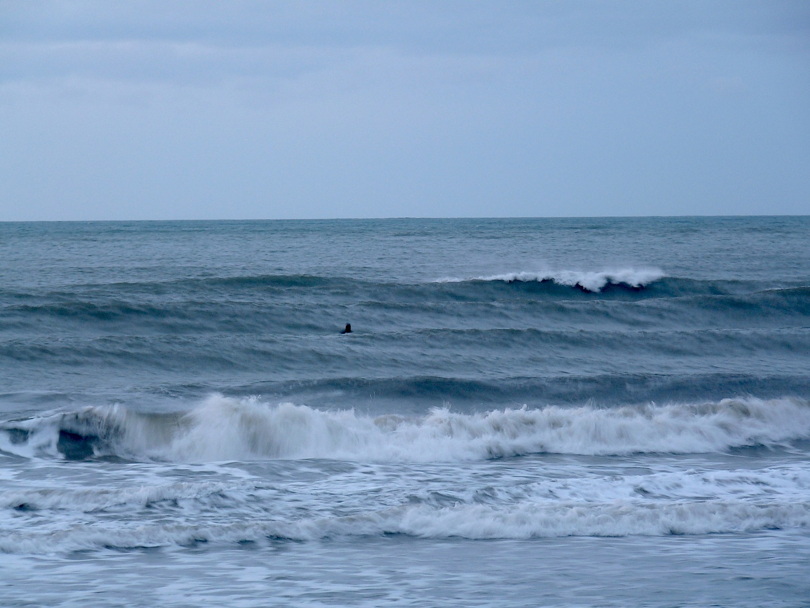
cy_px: 304
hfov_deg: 9.1
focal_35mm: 217
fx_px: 5078
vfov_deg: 6.8
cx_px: 405
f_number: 3.7
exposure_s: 1/6
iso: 100
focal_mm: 38.5
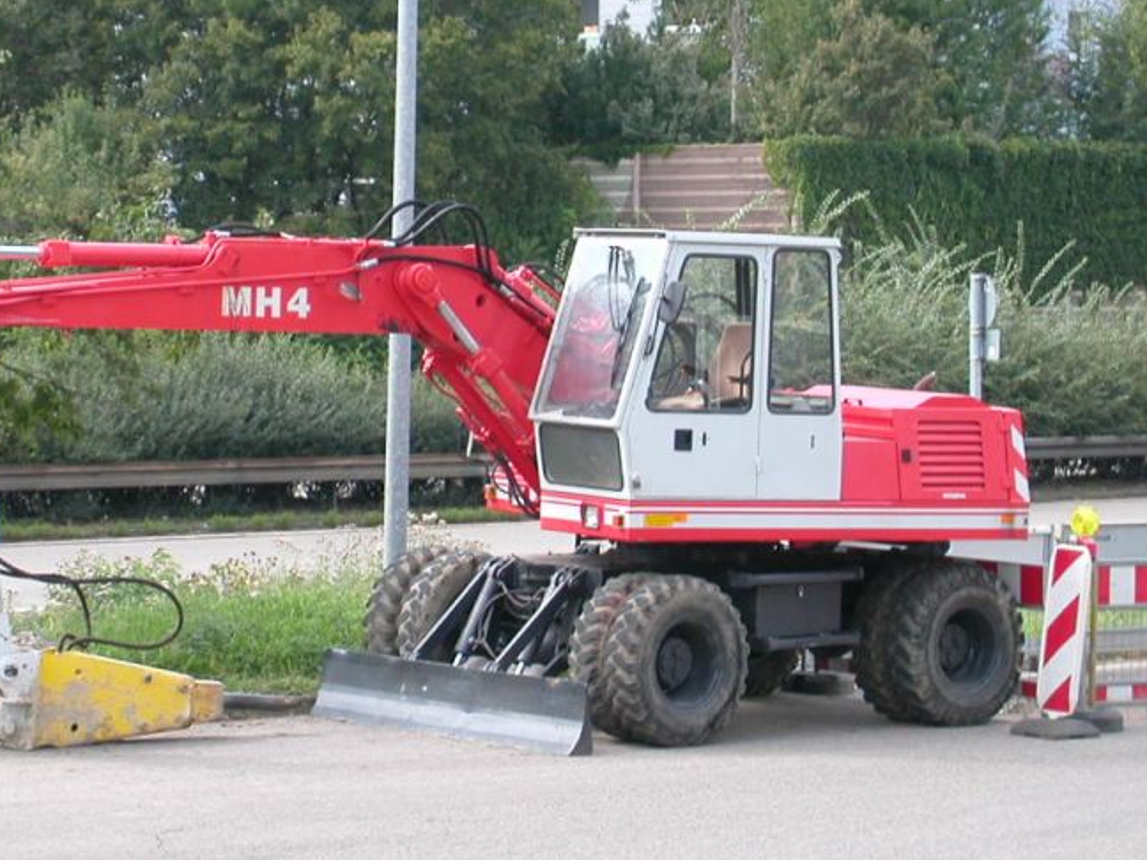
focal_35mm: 137
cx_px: 455
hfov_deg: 14.4
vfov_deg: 10.8
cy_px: 379
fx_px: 4539
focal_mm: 16.8
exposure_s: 1/108
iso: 100
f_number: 4.8
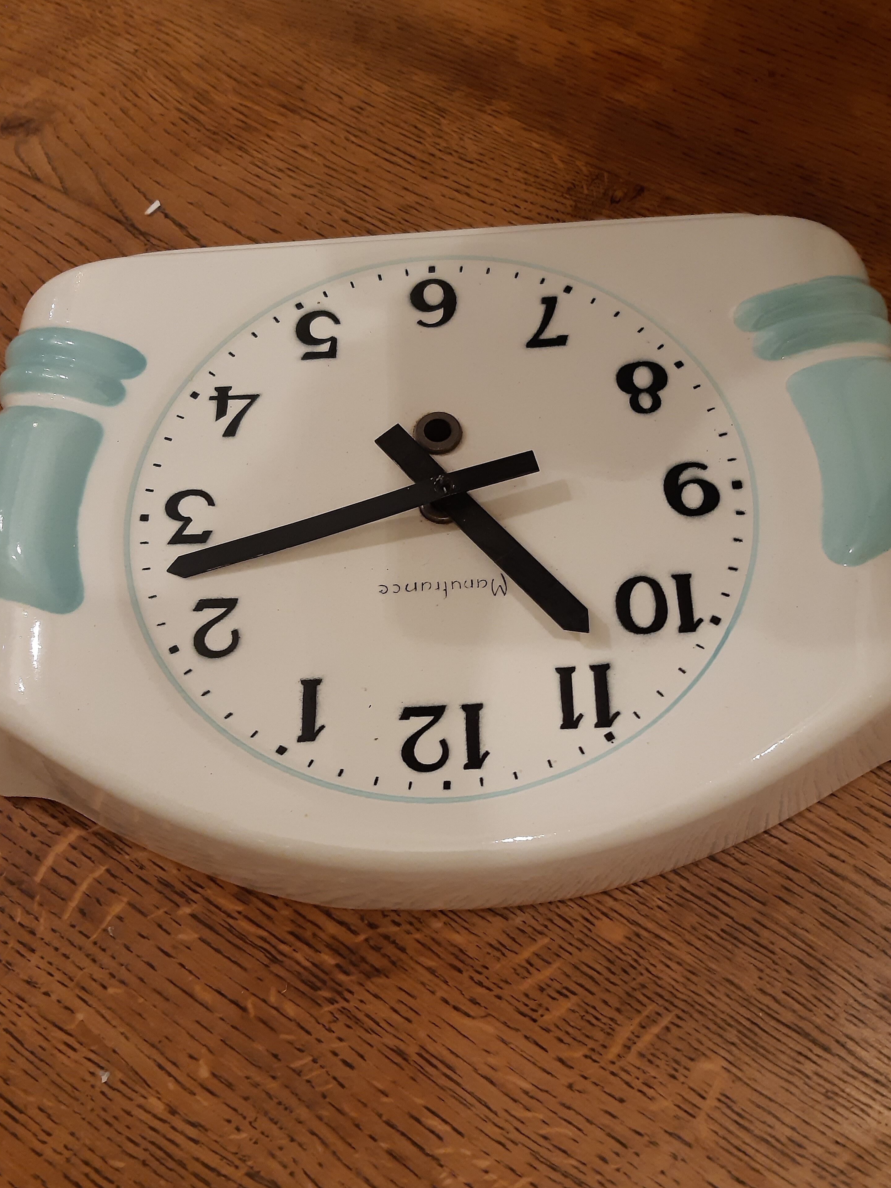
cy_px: 653
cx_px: 463
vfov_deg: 58.2
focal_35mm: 31
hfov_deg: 45.4
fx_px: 1064
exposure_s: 1/50
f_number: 1.7
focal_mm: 3.92
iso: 250
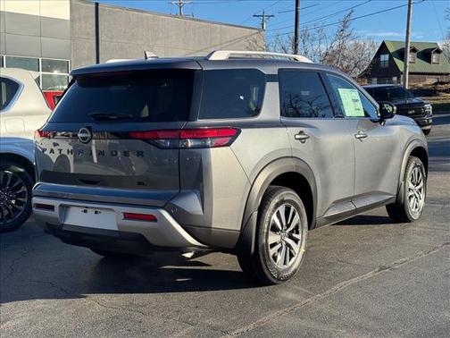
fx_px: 624
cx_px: 225
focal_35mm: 48
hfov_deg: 39.7
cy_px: 169
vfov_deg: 30.3
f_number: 1.78
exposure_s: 1/2717
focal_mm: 6.76
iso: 64
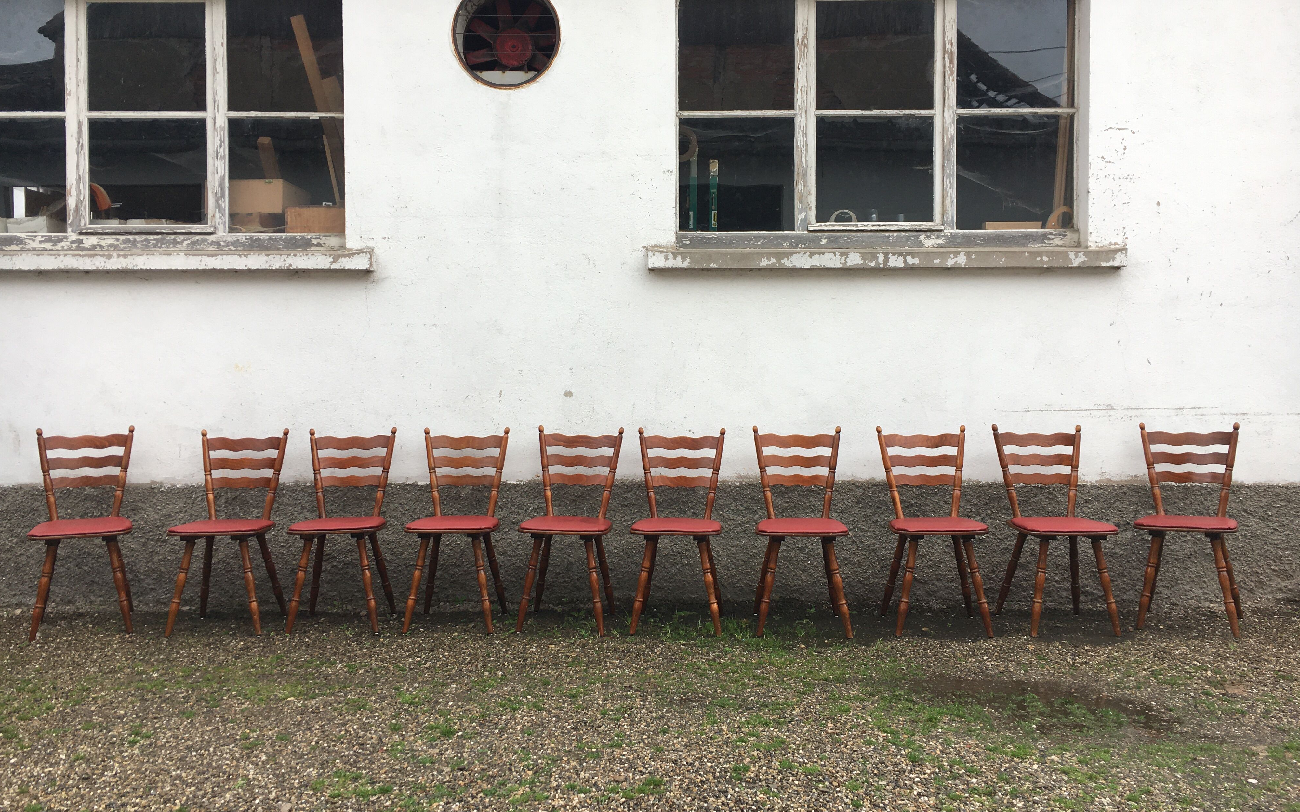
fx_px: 1098
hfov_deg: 61.2
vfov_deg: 40.5
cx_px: 647
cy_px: 356
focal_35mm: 31
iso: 25
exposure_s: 1/256
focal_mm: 4.15
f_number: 2.2
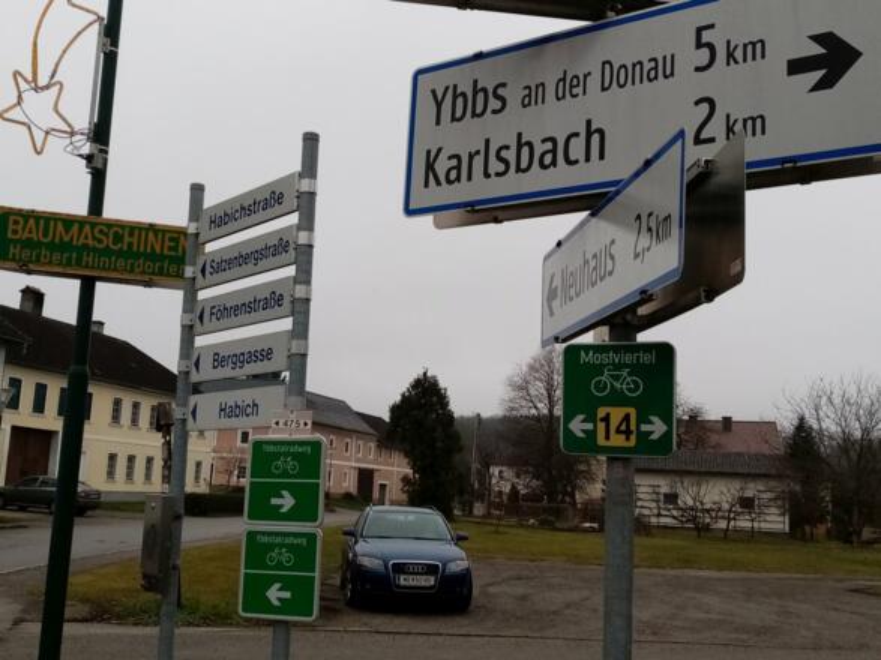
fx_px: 662
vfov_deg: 53.0
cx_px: 440
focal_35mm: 26
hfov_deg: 67.3
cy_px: 330
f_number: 1.8
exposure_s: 1/230
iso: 102
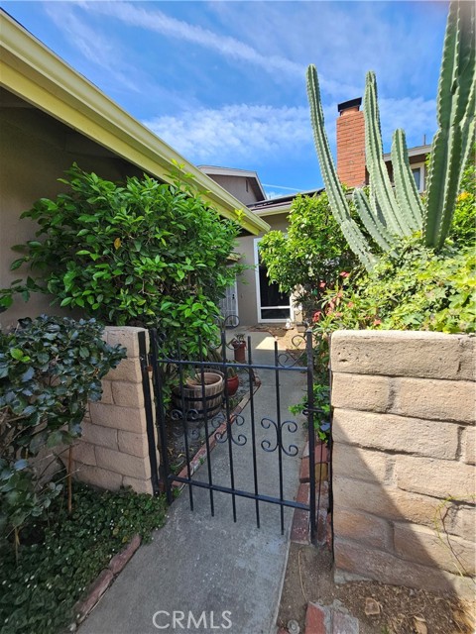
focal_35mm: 13
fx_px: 238
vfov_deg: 106.2
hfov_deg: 89.9
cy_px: 317
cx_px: 238
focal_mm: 2.2
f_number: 2.2
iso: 50
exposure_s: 1/614
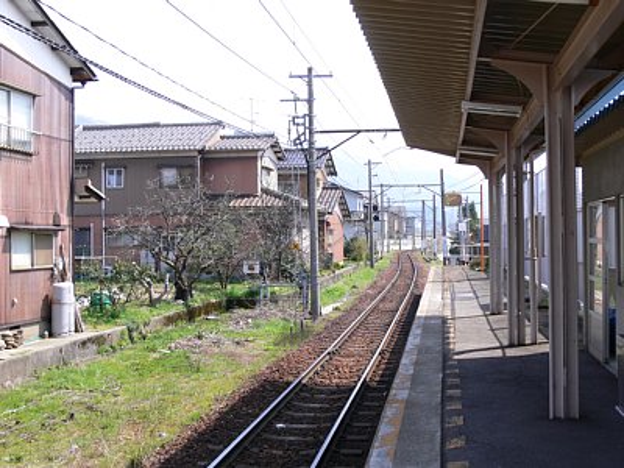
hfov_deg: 44.8
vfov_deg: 34.3
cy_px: 234
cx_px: 312
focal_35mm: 42
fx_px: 757
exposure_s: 1/125
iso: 80
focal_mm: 8.9
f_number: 5.6
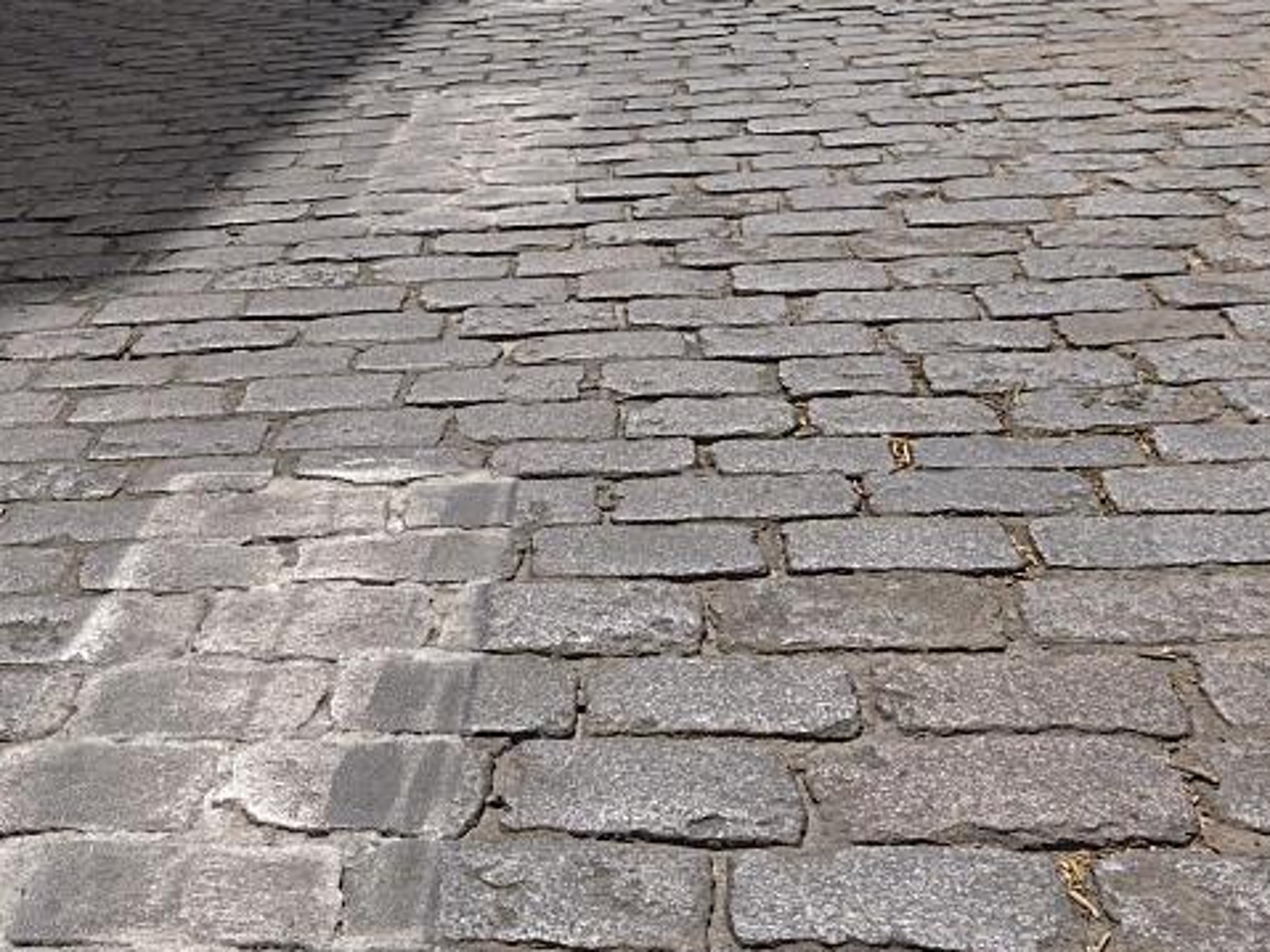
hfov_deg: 35.8
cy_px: 353
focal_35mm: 52
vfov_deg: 27.9
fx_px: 1907
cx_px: 278
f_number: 8
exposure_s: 1/1000
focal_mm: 16
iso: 250
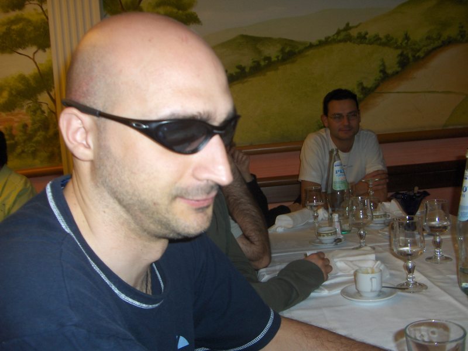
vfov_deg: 40.7
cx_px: 234
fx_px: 473
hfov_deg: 52.6
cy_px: 176
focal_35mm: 35
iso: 100
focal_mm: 5.8
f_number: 2.6
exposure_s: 1/60
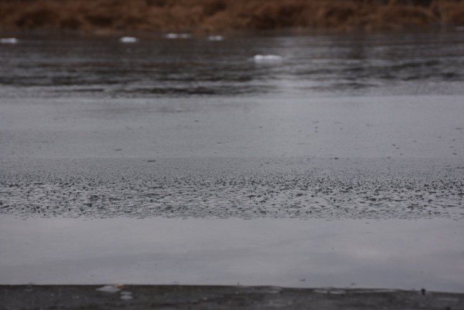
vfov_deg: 13.0
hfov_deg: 19.5
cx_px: 232
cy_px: 155
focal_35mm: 105
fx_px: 1353
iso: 450
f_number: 8
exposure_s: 1/500
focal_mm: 70
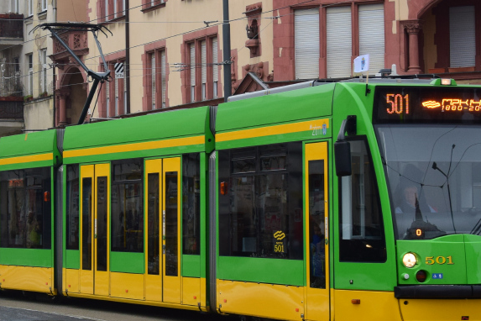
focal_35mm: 143
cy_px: 63
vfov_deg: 9.6
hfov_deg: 14.3
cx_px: 215
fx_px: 1910
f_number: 5
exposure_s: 1/320
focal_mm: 42
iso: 400
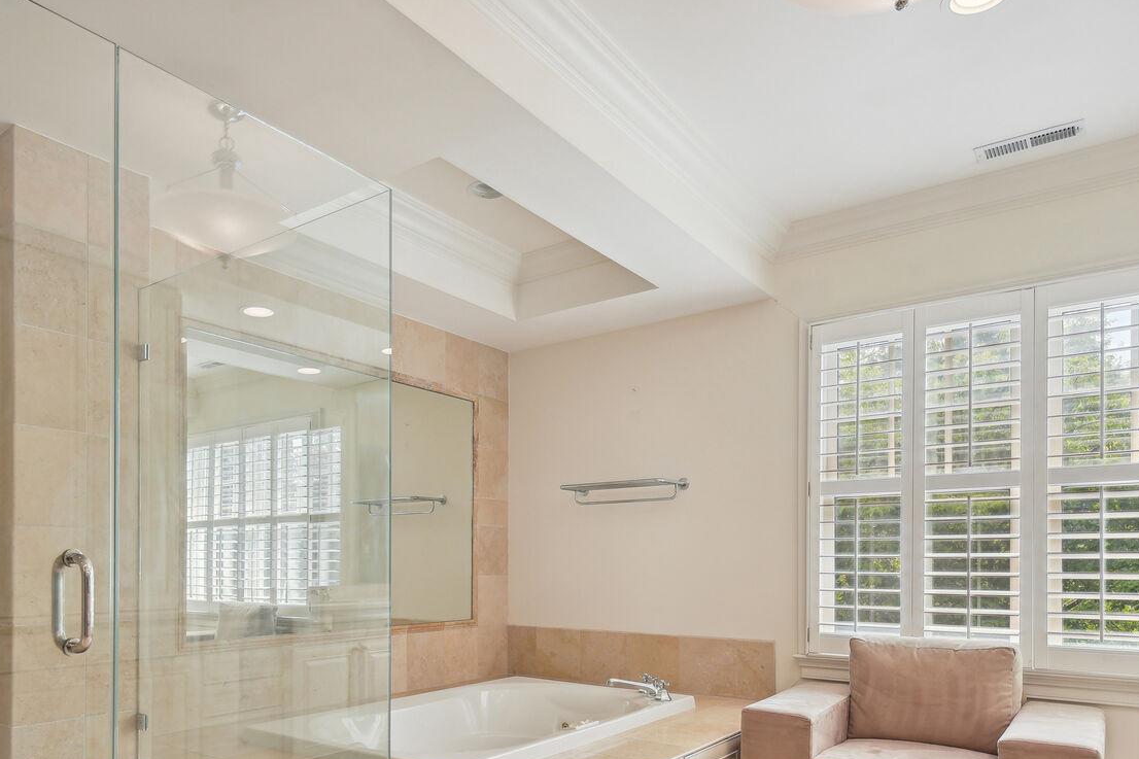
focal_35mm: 25
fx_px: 791
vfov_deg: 48.8
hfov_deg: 70.6
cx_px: 445
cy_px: 589
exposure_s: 1/25
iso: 400
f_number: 8
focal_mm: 16
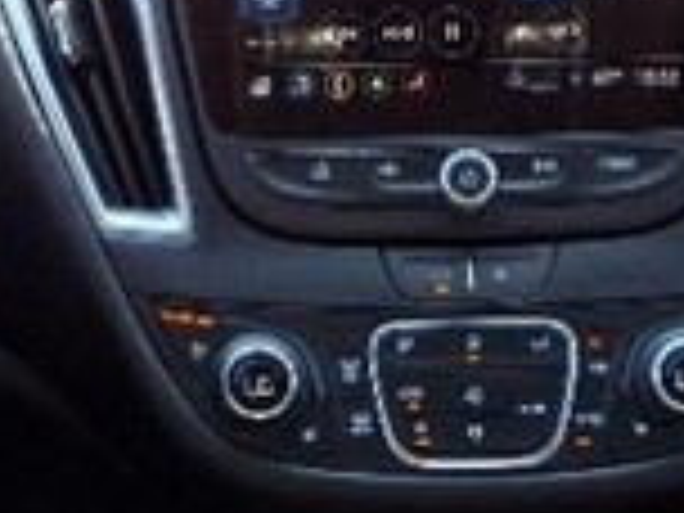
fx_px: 2806
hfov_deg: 13.9
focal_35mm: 142
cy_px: 418
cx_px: 450
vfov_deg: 10.4
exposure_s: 1/278
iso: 40
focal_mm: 3.58
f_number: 1.9
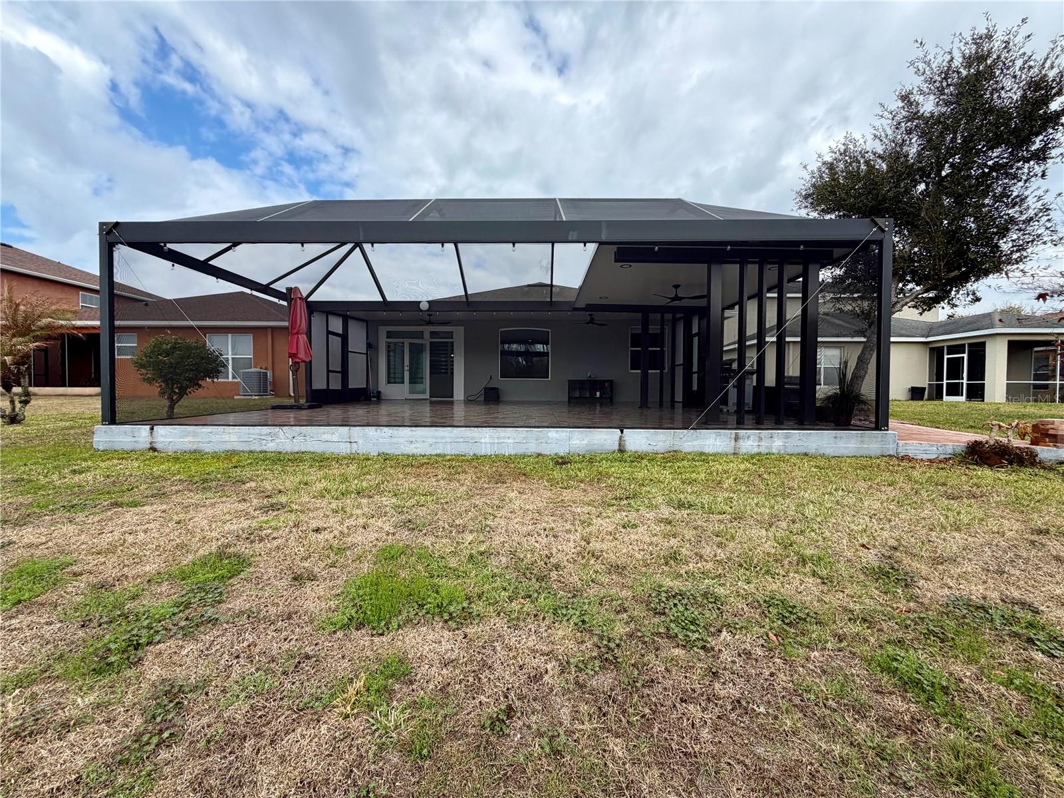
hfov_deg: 102.1
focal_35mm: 14
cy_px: 399
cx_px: 532
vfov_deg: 85.7
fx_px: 430
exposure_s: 1/770
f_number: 2.2
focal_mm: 2.22
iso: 40
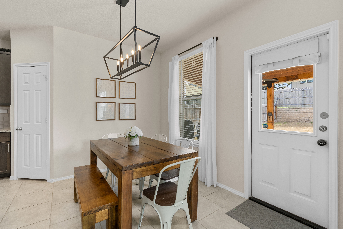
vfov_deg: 73.7
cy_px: 114
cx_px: 172
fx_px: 152
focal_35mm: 16
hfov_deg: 96.7
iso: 320
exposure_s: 1/6
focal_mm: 16
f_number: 7.1
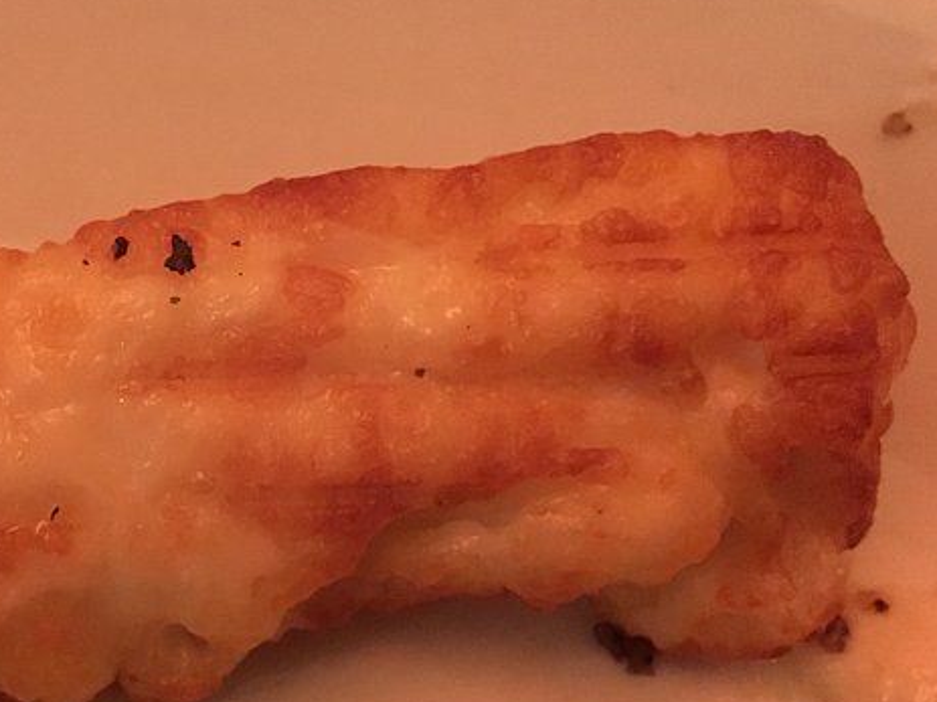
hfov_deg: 39.3
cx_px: 227
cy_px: 361
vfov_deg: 30.9
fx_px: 1272
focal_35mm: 47
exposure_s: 1/15
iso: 1000
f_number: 2.2
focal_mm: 4.15
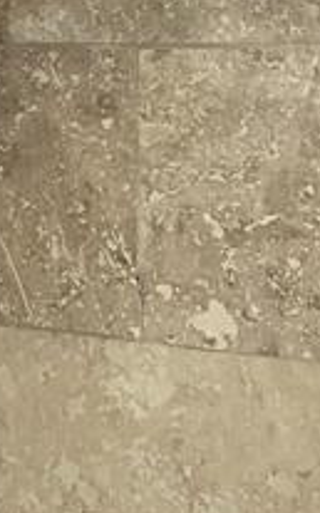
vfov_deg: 16.0
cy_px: 228
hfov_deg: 9.9
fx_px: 1832
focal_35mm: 131
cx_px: 2
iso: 640
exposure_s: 1/40
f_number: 1.6
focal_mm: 5.1
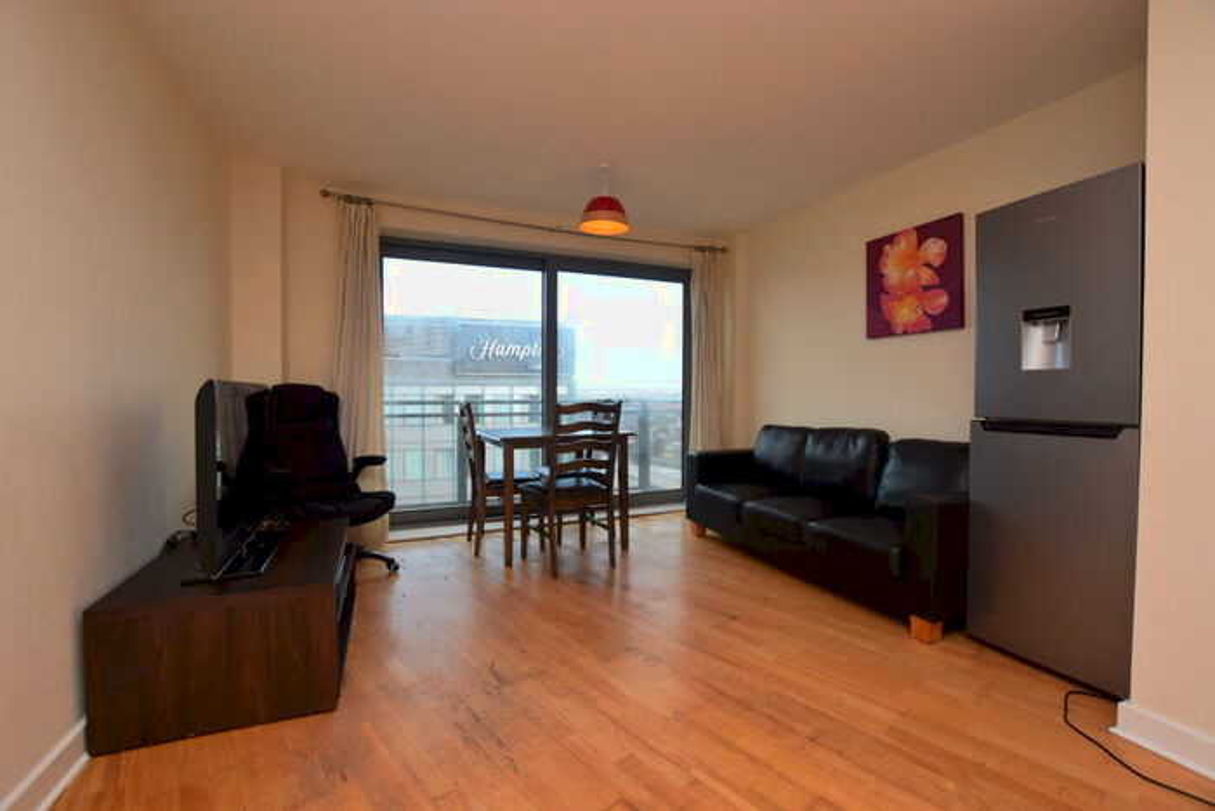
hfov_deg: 100.4
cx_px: 608
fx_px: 506
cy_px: 406
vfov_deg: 77.4
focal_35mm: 15
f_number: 5.6
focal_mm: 10
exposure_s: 1/125
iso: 320
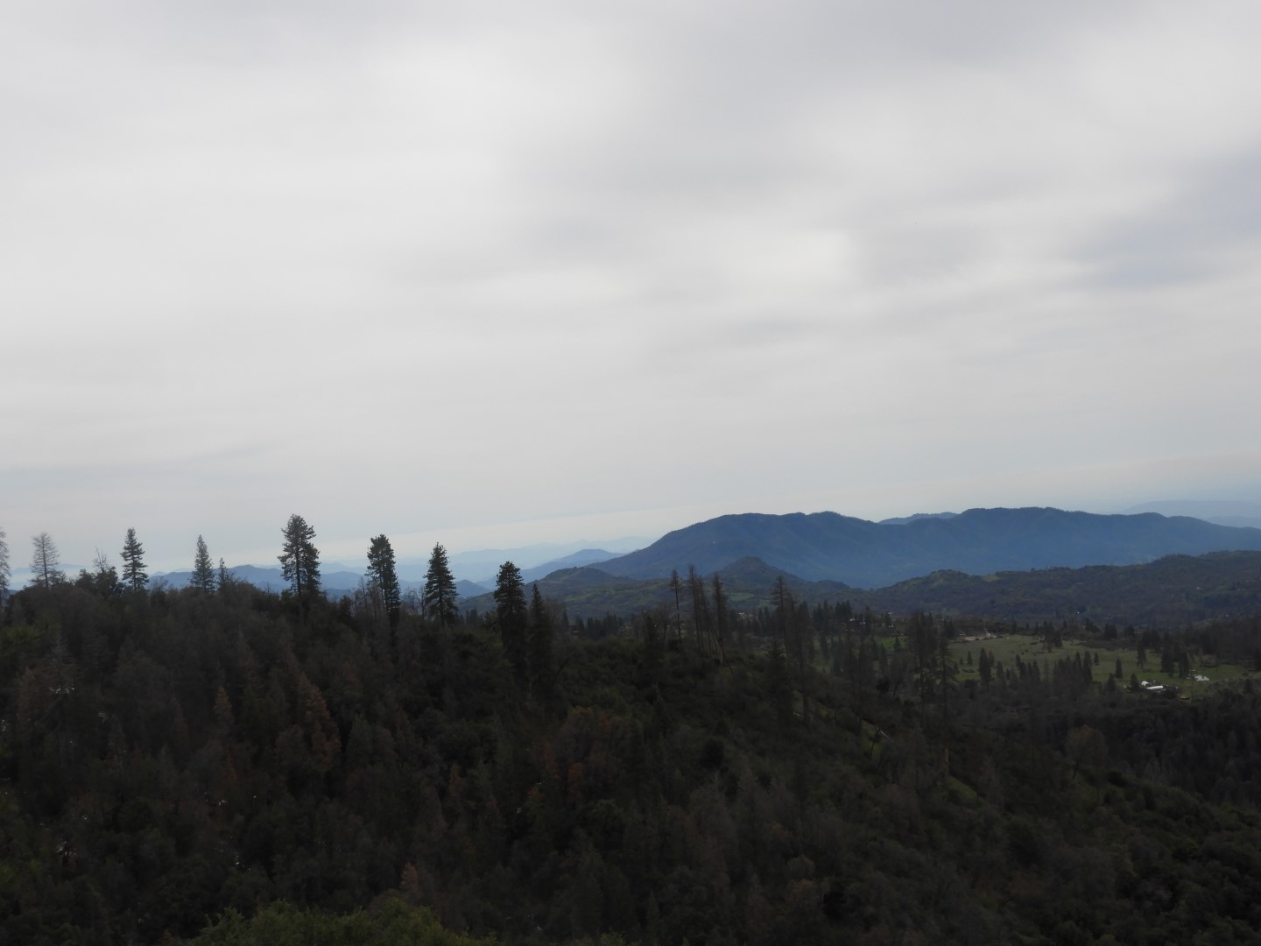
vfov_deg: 26.6
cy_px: 473
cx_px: 630
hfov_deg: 34.9
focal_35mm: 55
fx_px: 2004
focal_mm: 9.9
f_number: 4
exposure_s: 1/1600
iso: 100
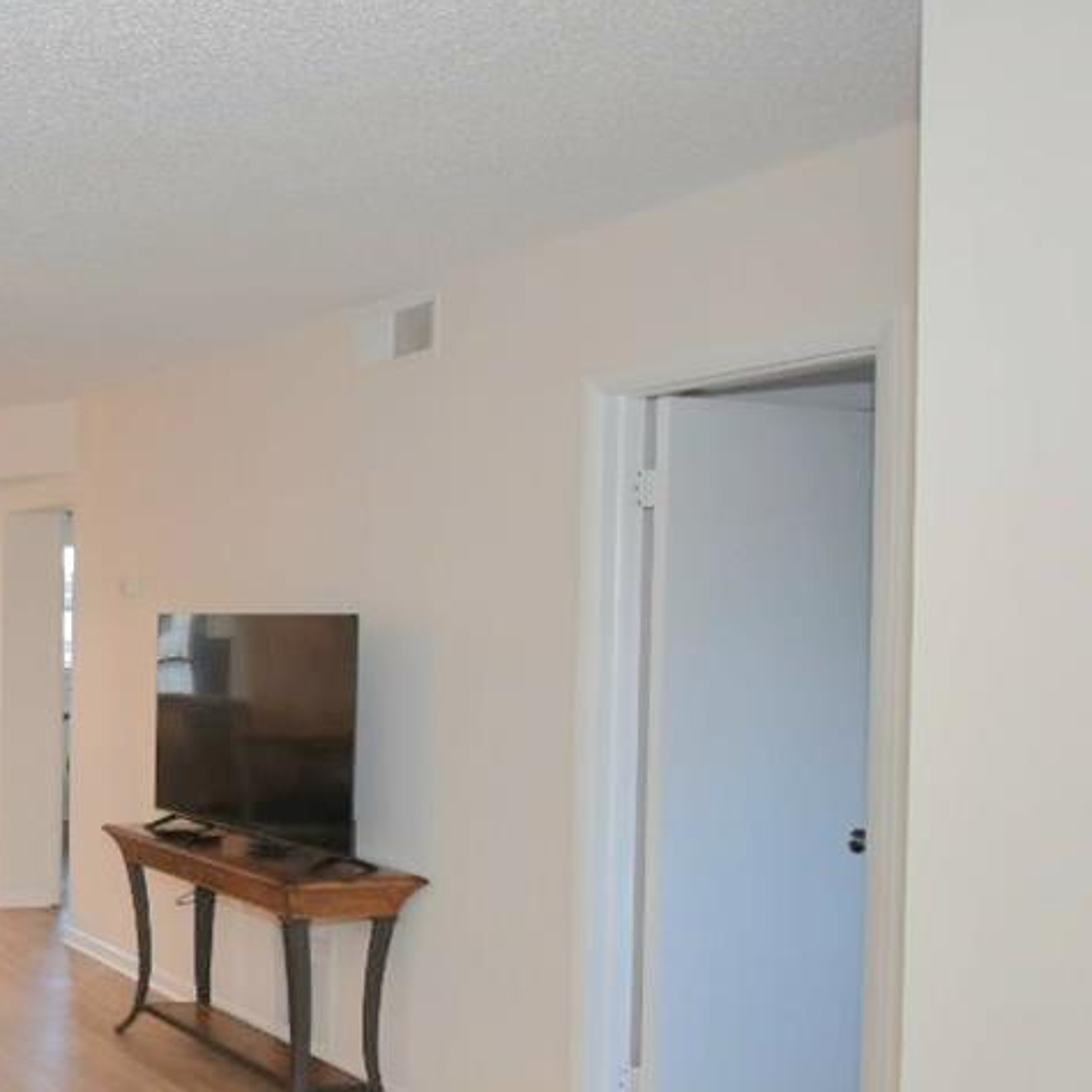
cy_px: 666
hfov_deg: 31.4
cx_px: -286
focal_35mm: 43
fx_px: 1535
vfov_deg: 39.0
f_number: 4.5
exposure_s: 1/60.2
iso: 400
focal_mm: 10
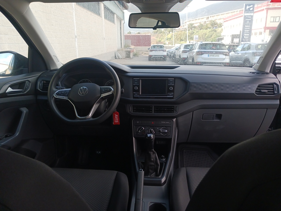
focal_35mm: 27
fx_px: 219
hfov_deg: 65.3
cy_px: 106
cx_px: 140
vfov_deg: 51.4
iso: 31
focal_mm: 4
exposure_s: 1/50
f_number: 1.8
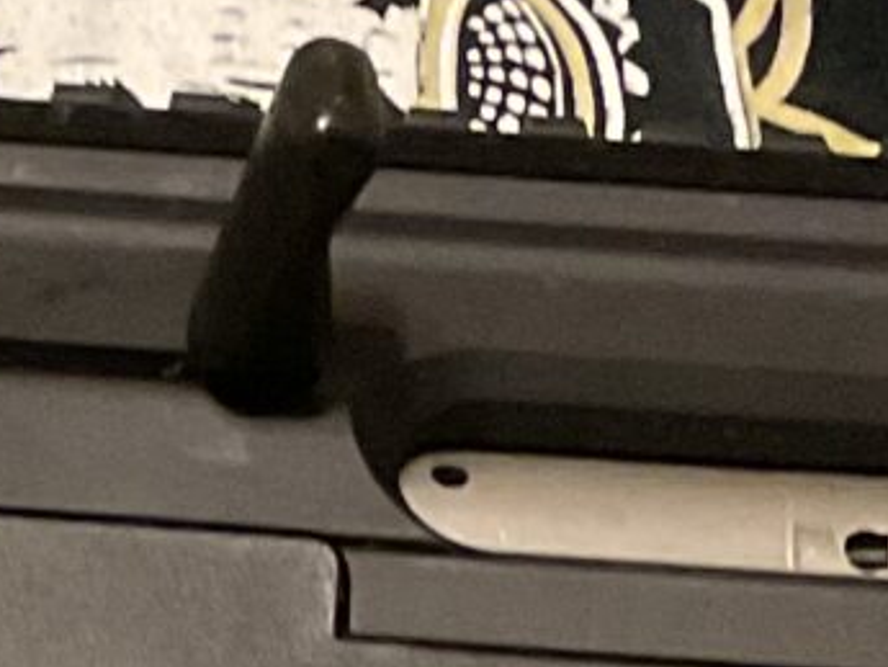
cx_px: -368
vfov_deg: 6.8
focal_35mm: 215
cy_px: 1082
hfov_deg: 9.0
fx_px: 5517
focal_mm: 3
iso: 250
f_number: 1.8
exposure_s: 1/40
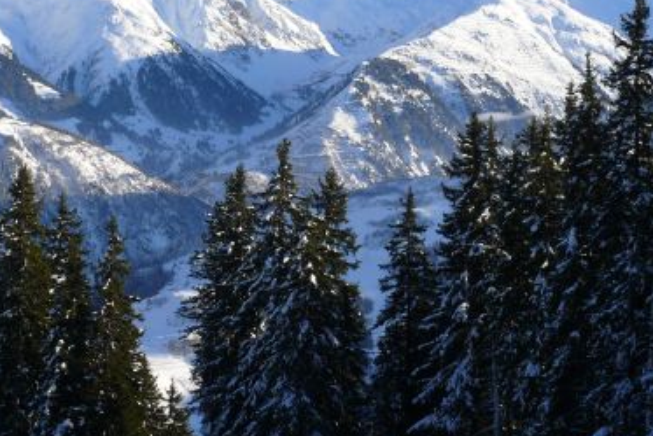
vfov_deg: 17.4
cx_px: 320
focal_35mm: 78
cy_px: 133
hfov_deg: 26.0
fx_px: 1415
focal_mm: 7.4
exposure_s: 1/400
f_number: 5.6
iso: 100
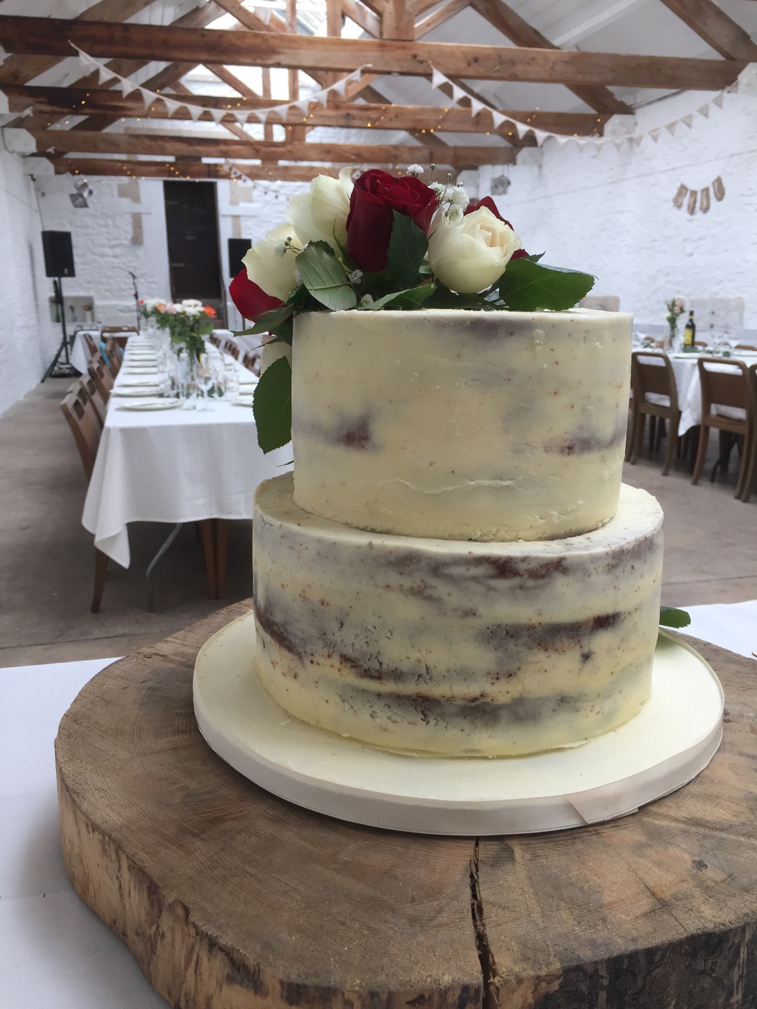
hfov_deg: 48.2
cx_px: 378
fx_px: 846
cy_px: 504
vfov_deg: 61.7
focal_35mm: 29
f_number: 2.2
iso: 50
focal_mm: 4.15
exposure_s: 1/100
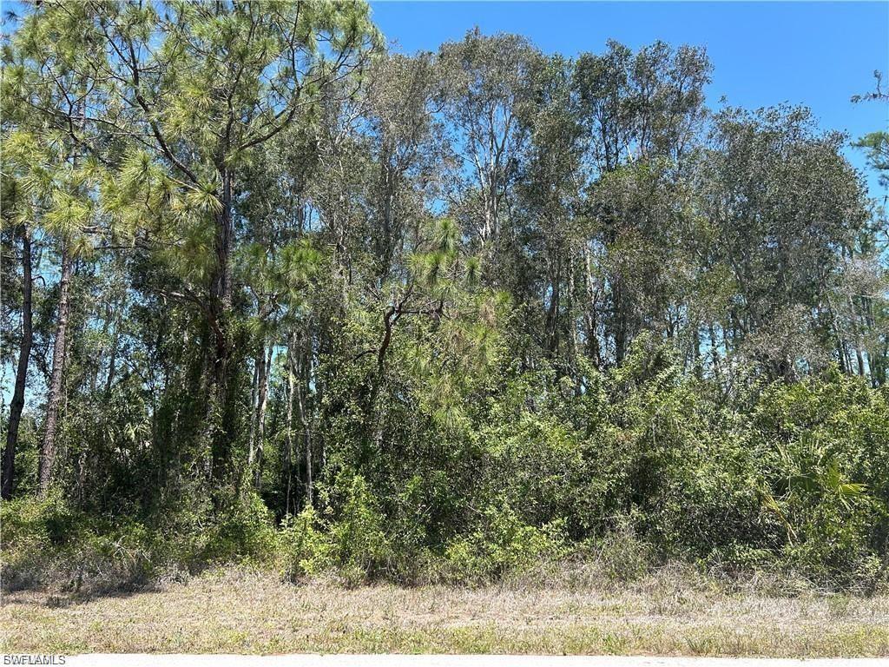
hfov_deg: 67.3
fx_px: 668
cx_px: 444
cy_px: 334
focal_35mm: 26
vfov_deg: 53.1
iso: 50
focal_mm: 5.7
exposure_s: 1/1779
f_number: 1.5
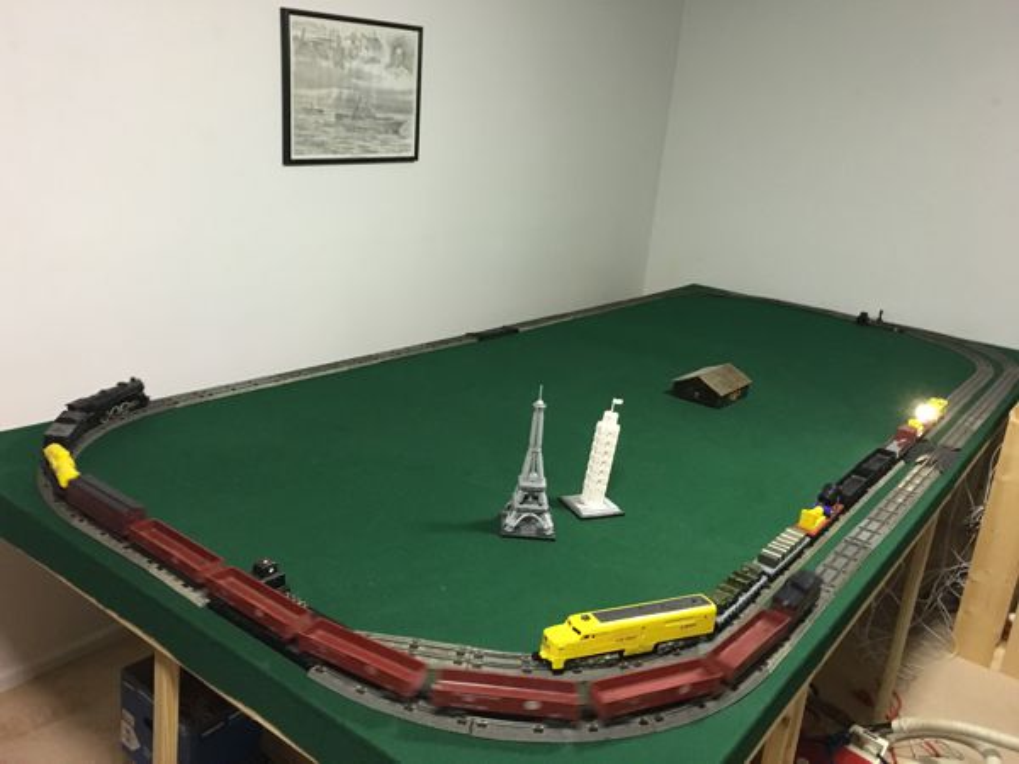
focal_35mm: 29
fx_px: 854
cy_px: 382
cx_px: 510
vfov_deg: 48.2
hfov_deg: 61.7
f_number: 2.2
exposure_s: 1/15
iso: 250
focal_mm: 4.15
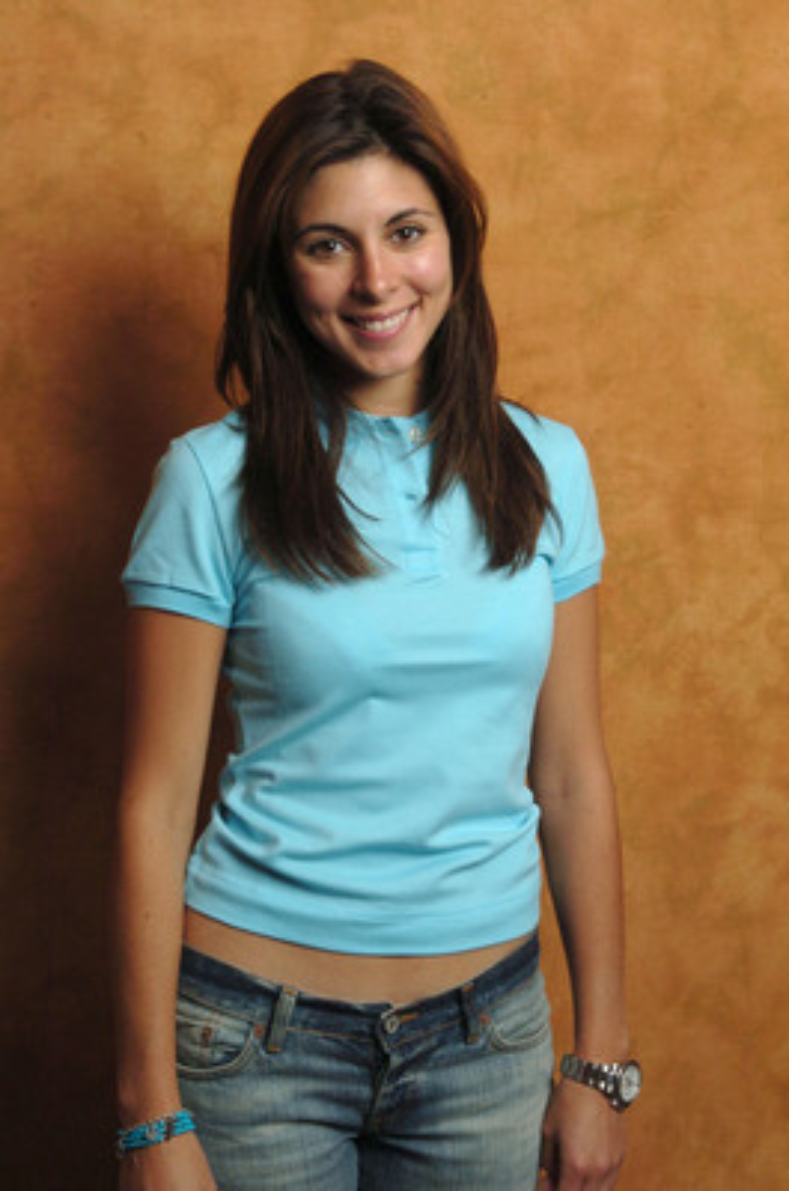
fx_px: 2377
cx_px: 394
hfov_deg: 18.8
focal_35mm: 72
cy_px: 596
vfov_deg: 28.1
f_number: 18
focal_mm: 48
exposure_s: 1/200
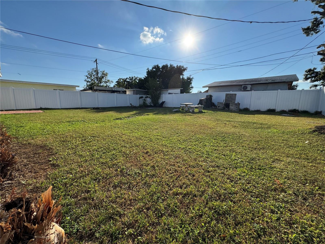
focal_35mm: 14
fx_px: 131
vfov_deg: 85.7
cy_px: 122
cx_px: 162
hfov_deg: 102.1
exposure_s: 1/1976
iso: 50
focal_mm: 2.22
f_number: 2.2
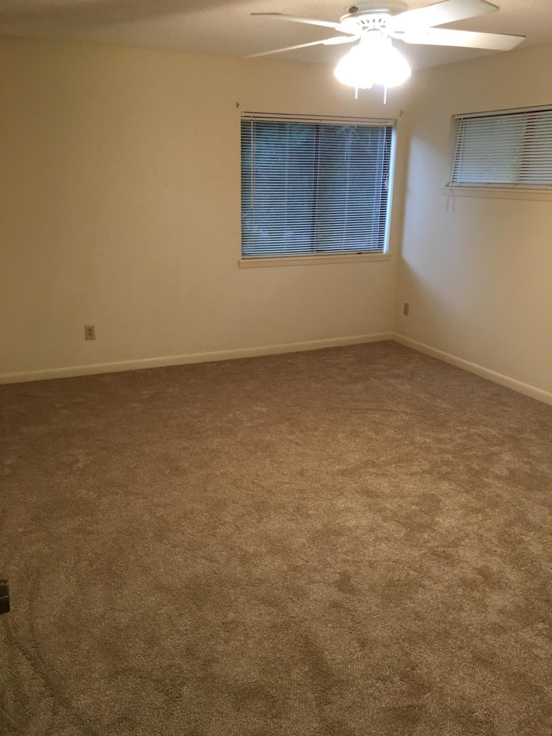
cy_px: 368
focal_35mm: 29
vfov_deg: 61.7
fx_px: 617
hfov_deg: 48.2
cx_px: 276
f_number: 2.2
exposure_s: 1/15
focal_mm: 4.15
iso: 50
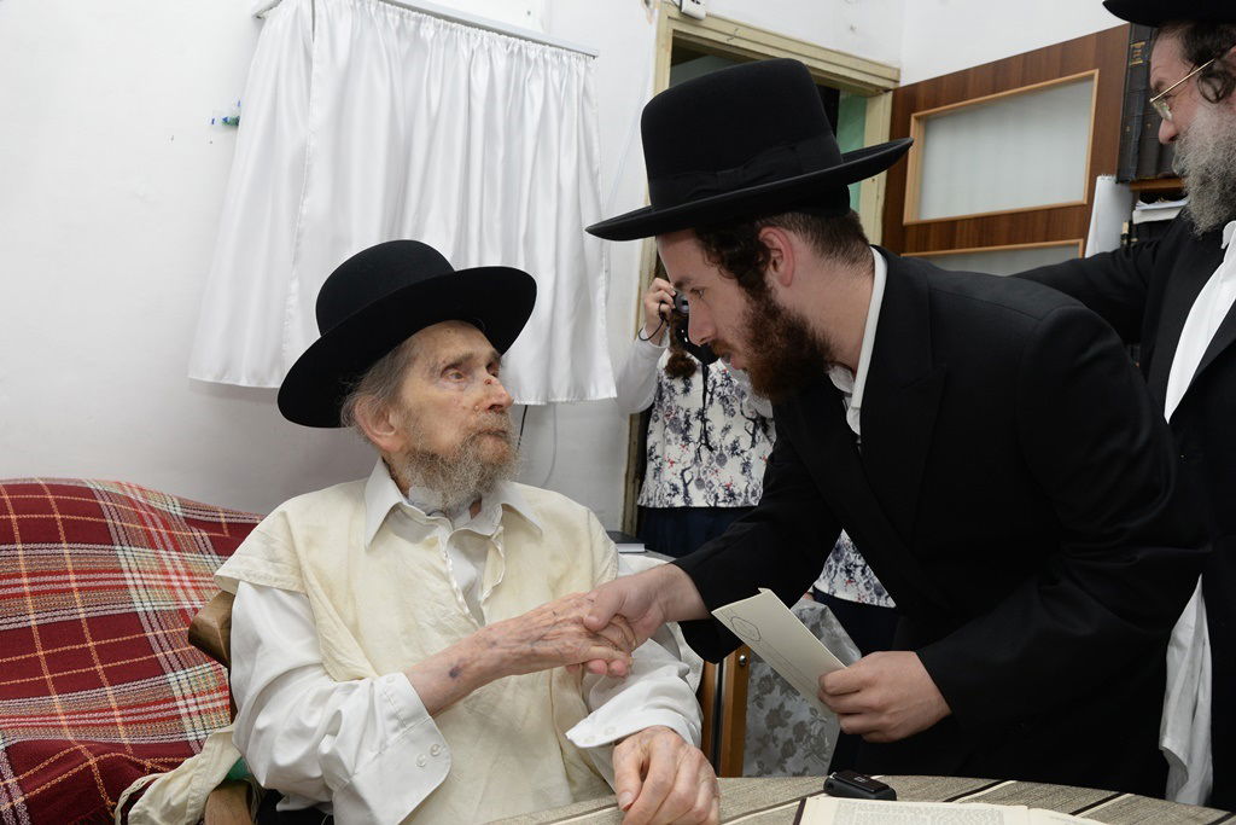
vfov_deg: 38.9
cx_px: 618
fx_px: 1167
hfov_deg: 55.8
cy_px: 412
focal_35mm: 34
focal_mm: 34
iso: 1000
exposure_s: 1/100
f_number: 5.6
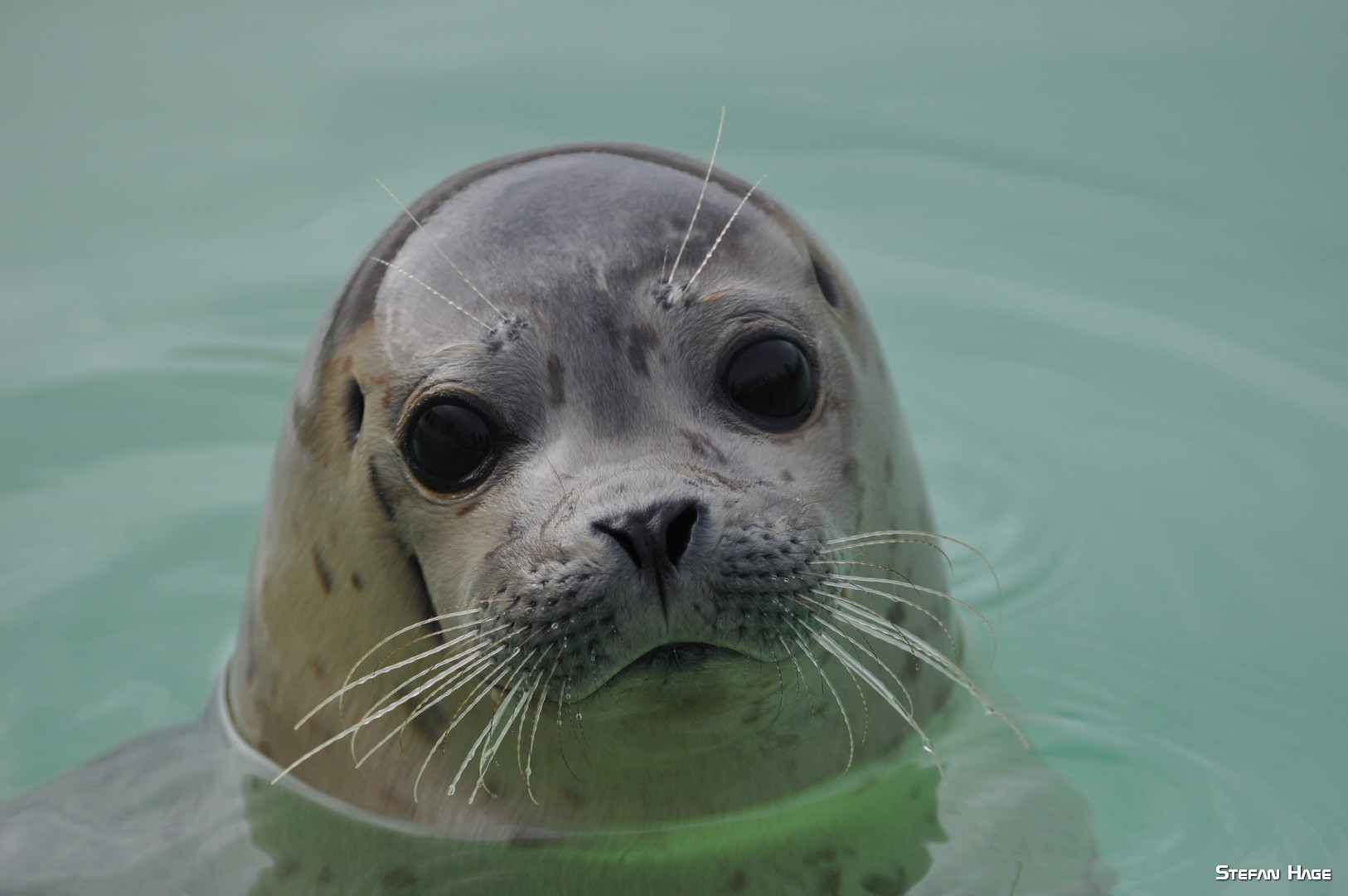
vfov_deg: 4.6
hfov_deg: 6.9
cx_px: 674
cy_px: 448
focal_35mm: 300
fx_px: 11220
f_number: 5.3
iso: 400
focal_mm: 200
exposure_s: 1/1250
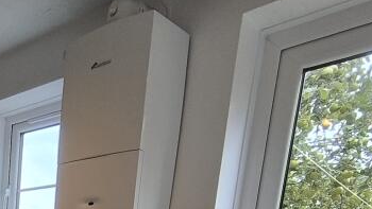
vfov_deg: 17.8
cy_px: 398
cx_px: -51
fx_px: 503
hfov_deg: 34.3
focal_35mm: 51
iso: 64
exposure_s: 1/100
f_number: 2.2
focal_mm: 1.65
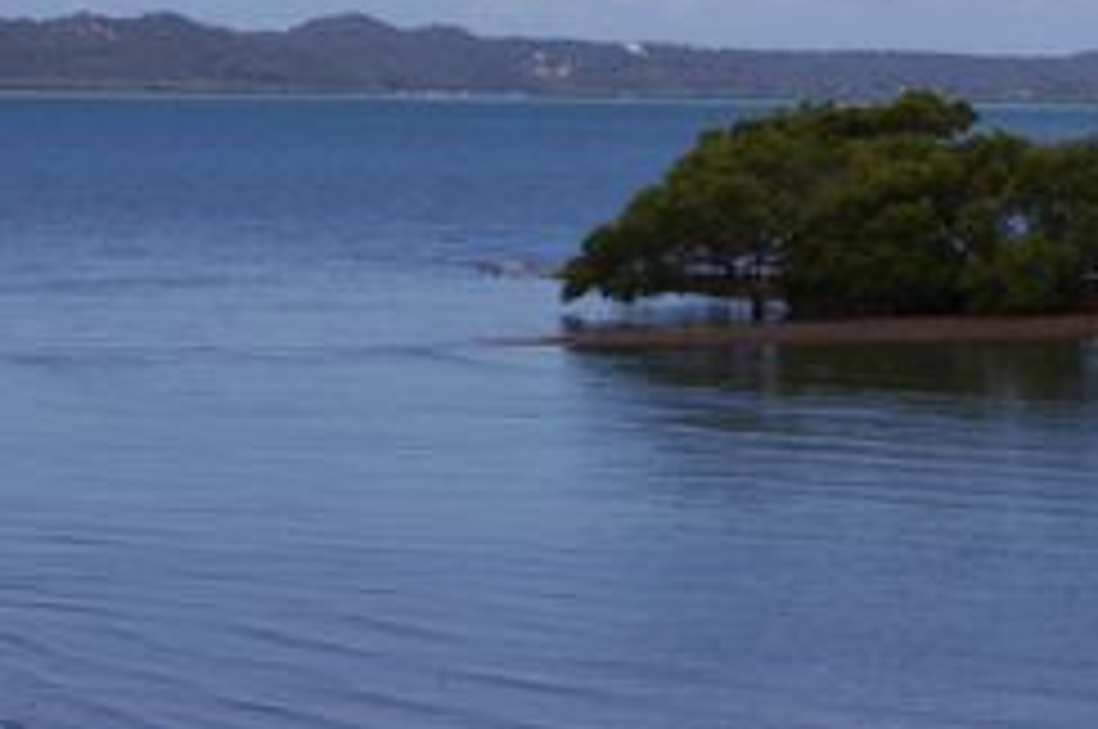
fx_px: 4813
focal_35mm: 158
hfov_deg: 13.0
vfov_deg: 8.6
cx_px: 806
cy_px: 61
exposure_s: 1/250
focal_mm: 55
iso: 400
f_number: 18
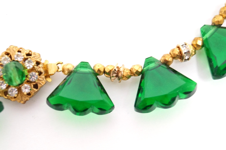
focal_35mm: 82
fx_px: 517
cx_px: 113
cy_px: 75
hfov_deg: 24.7
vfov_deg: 16.5
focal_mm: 55
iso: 3200
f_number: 5.6
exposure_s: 1/80
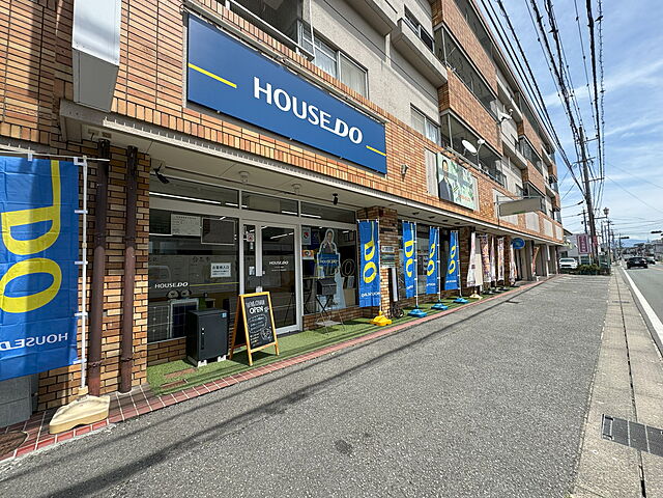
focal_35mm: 14
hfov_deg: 102.1
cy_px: 249
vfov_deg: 85.7
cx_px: 332
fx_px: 268
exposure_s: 1/889
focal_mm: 2.22
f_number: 2.2
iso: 50
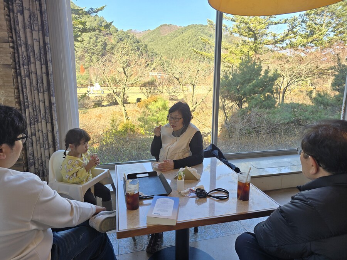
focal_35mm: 23
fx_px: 231
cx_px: 174
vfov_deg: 58.9
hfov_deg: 73.9
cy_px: 130
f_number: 1.7
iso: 20
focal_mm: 6.3
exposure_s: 1/120
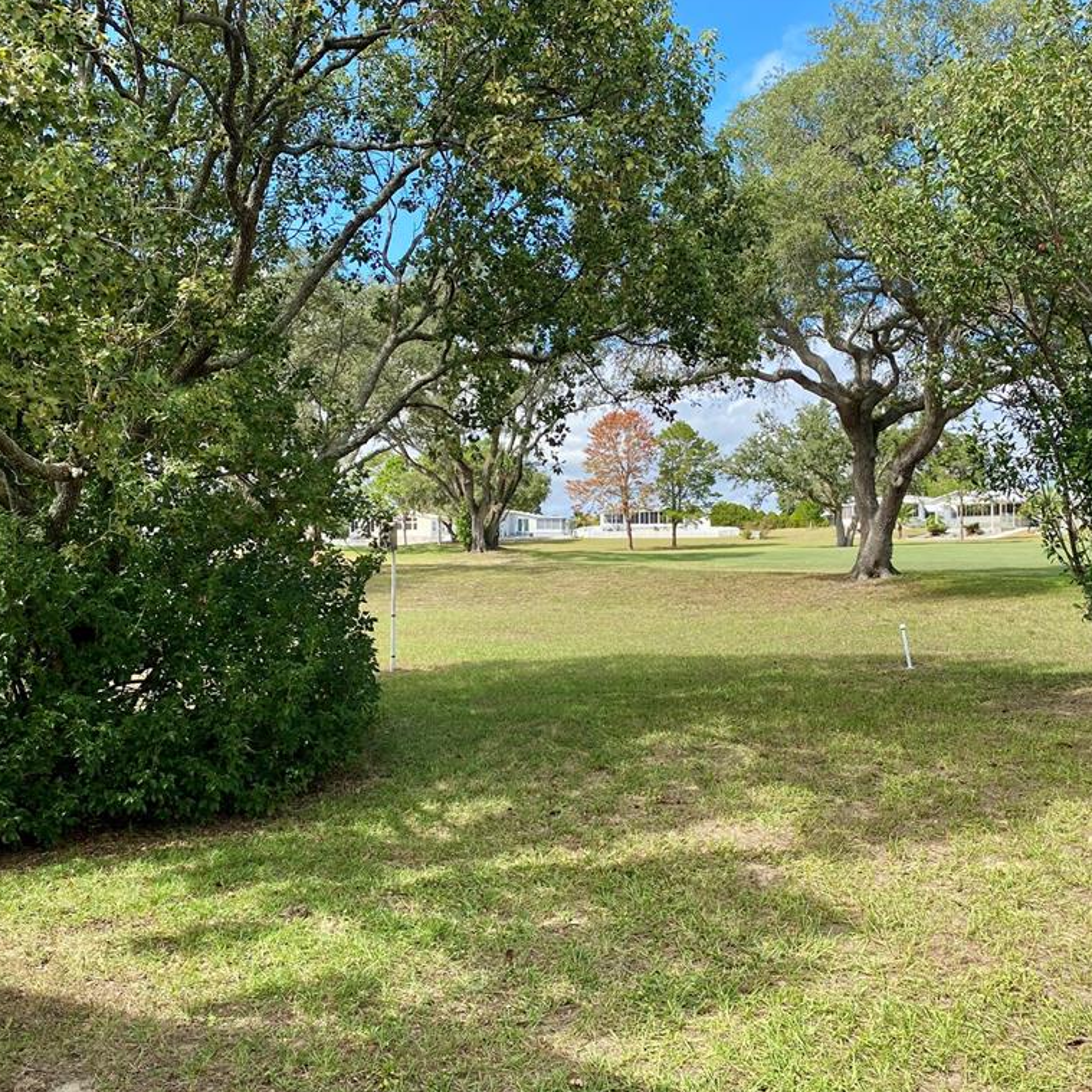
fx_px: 1106
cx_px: 599
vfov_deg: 52.5
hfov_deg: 52.4
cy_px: 542
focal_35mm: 31
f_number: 1.8
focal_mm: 4.25
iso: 32
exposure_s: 1/890
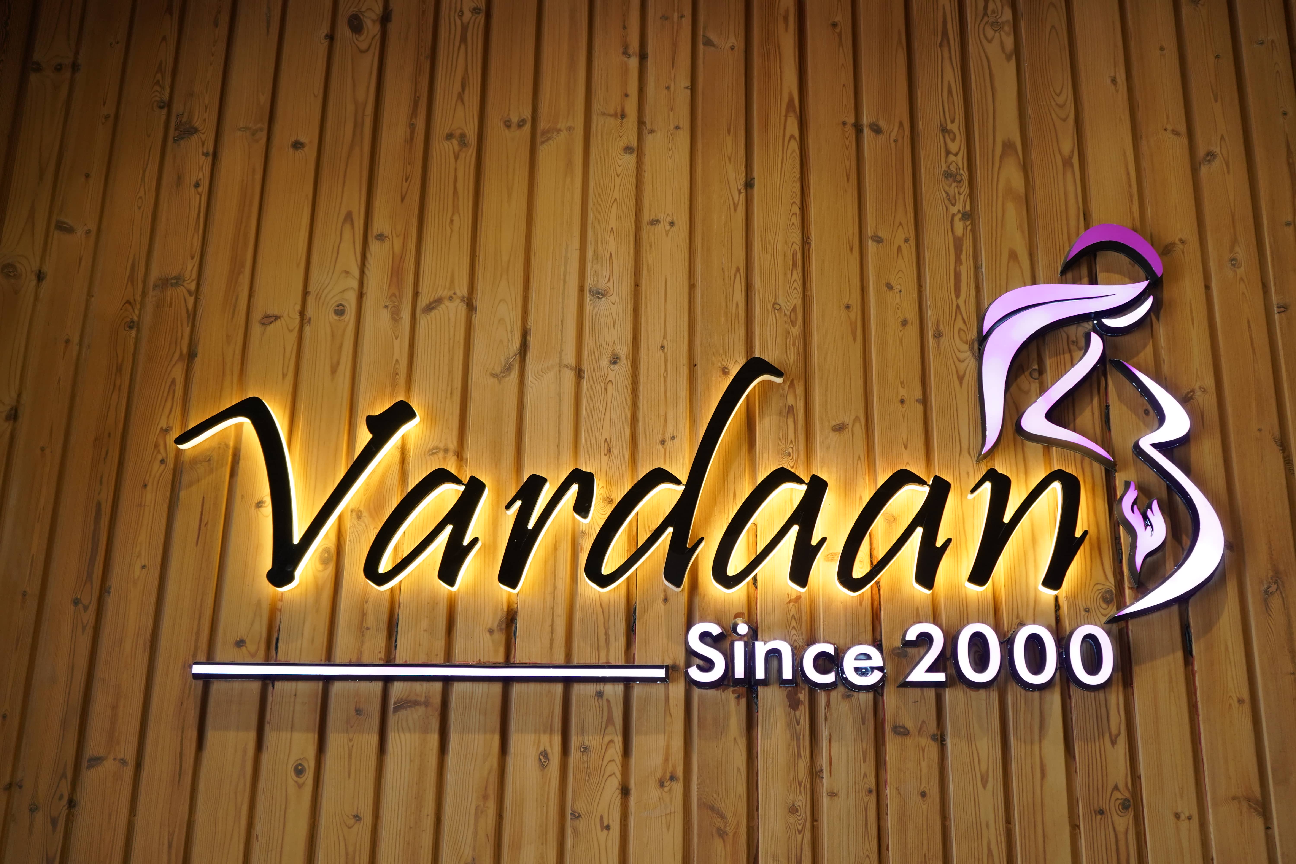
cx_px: 648
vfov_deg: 31.2
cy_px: 432
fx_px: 1548
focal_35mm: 43
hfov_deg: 45.4
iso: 1000
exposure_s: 1/160
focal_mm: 43
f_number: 4.5
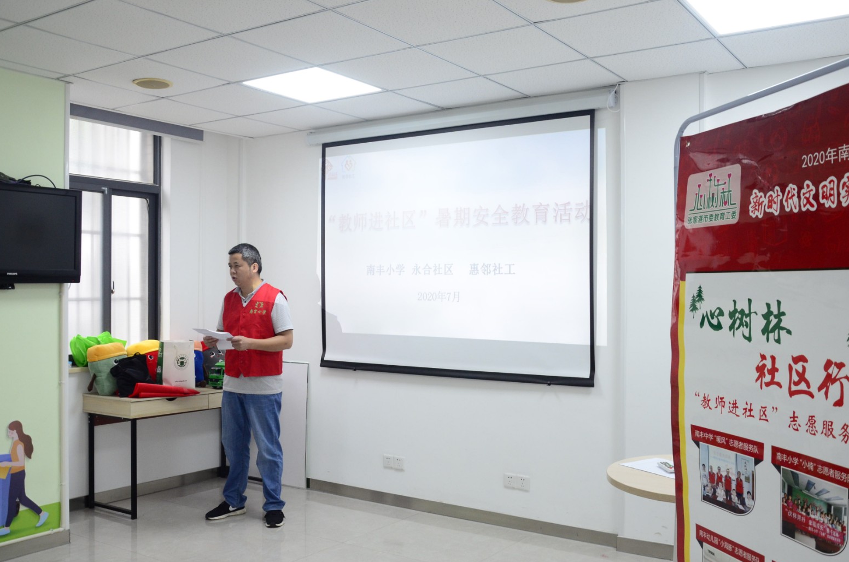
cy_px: 289
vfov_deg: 38.7
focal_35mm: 34
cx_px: 434
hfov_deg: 55.9
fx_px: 800
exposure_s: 1/50
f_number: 6.3
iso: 1000
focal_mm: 22
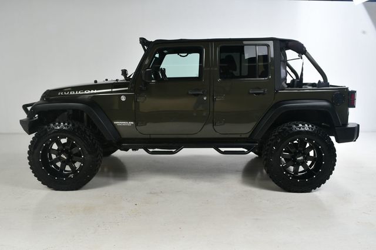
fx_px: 355
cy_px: 125
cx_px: 188
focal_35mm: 34
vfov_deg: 38.8
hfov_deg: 55.8
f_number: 11
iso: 100
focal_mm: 23
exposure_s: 1/160
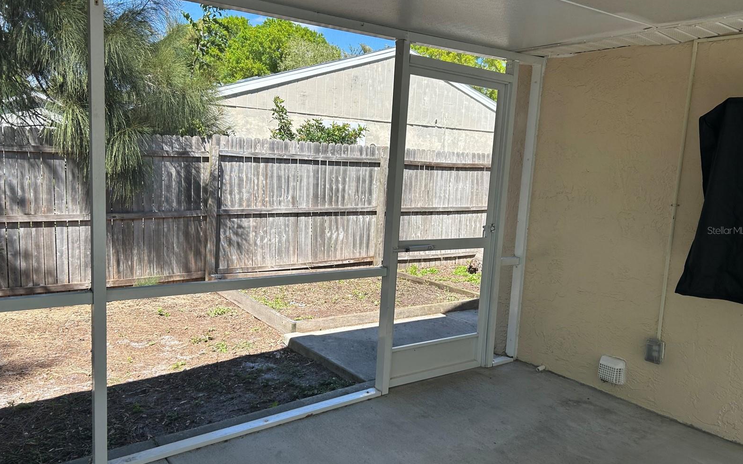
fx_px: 567
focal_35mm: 28
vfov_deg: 44.5
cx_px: 375
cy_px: 230
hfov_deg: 66.5
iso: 50
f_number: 1.5
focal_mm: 5.7
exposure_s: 1/1147
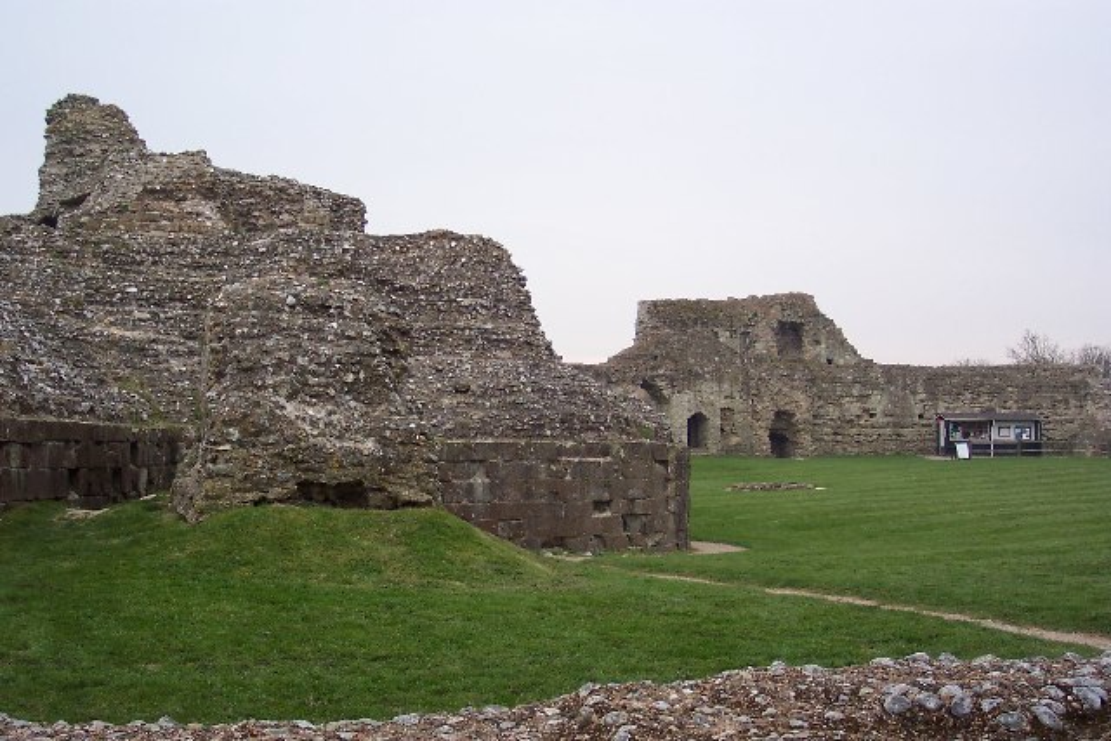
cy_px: 370
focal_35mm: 38
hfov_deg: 50.7
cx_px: 556
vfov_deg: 35.1
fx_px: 1173
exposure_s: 1/500
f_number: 2.8
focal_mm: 8
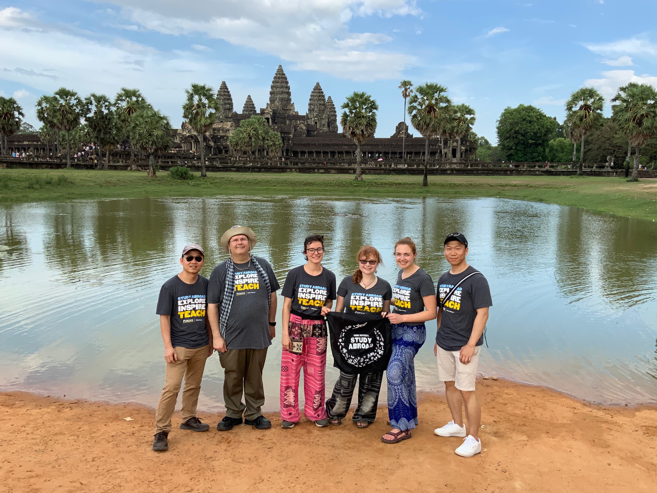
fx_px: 550
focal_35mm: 29
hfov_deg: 61.7
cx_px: 328
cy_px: 246
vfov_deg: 48.2
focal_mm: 3
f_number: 1.8
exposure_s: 1/804
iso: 16
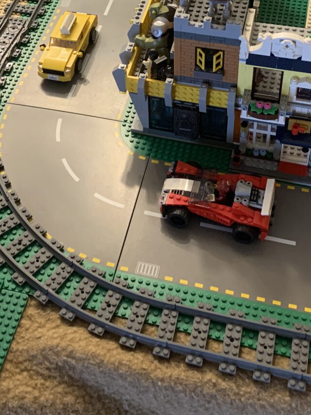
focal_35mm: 62
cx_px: 106
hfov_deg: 23.5
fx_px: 743
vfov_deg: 30.0
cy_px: 49
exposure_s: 1/30
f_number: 1.8
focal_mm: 4.25
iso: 320
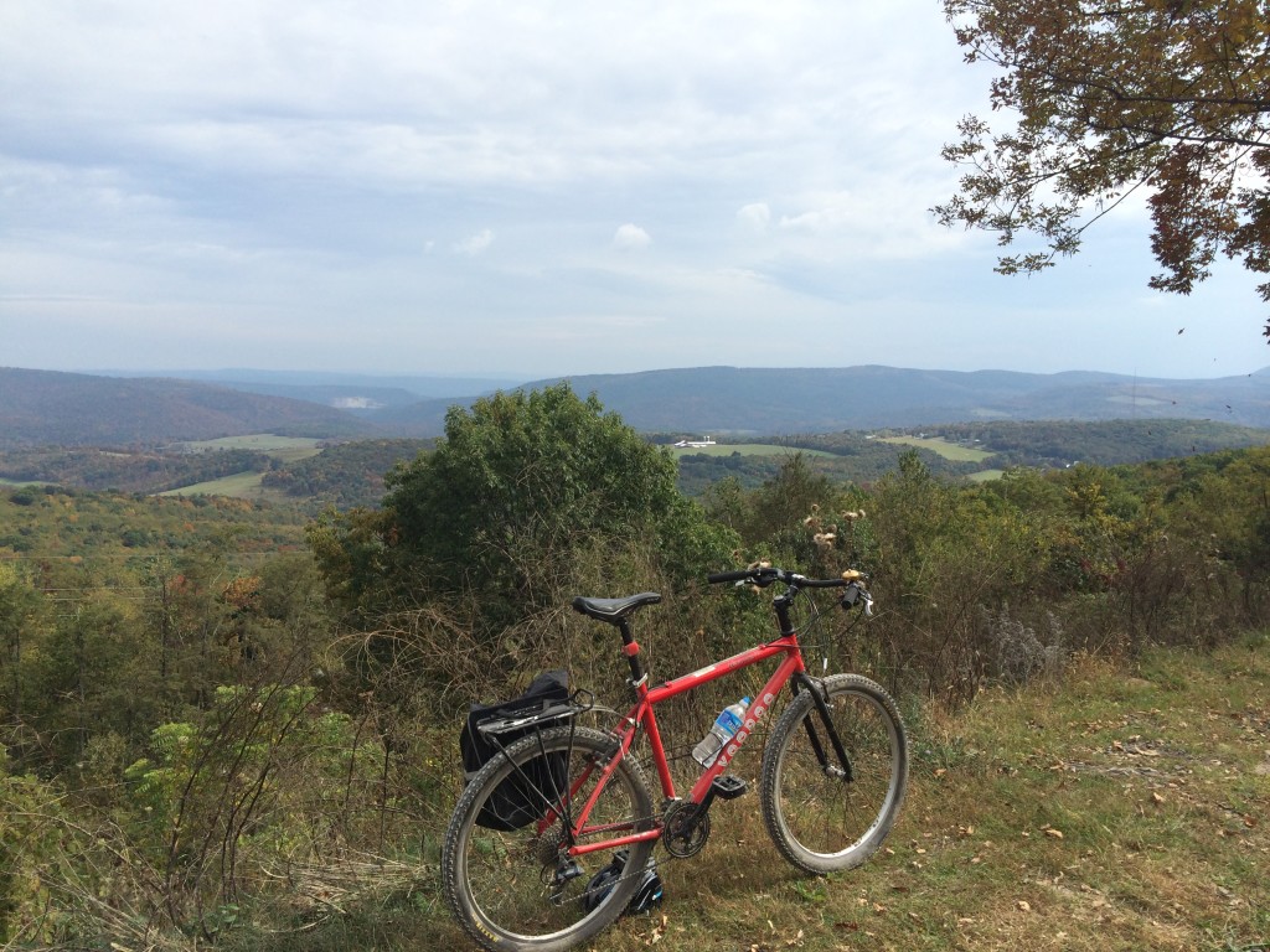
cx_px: 635
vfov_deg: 46.8
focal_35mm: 30
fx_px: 1101
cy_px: 476
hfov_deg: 60.0
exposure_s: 1/2283
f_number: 2.2
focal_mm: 4.12
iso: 32
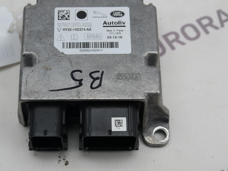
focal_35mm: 89
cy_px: 75
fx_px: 586
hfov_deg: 22.0
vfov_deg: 16.6
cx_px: 98
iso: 200
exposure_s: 1/100
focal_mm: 40
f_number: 5
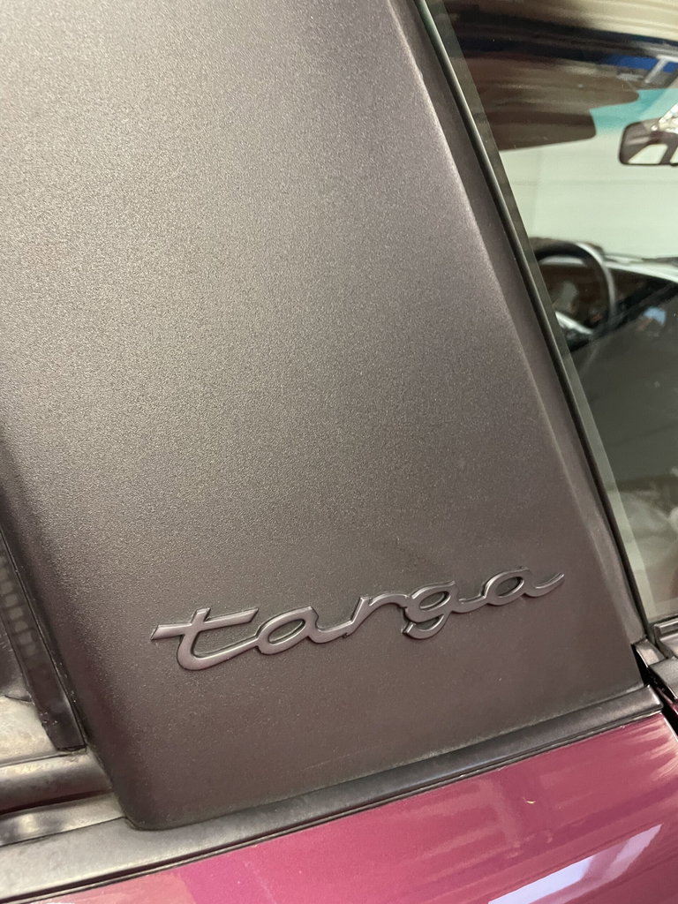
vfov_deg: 67.3
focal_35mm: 26
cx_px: 339
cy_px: 452
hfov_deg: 53.1
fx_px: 679
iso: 500
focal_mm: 4.2
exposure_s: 1/50
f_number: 1.6
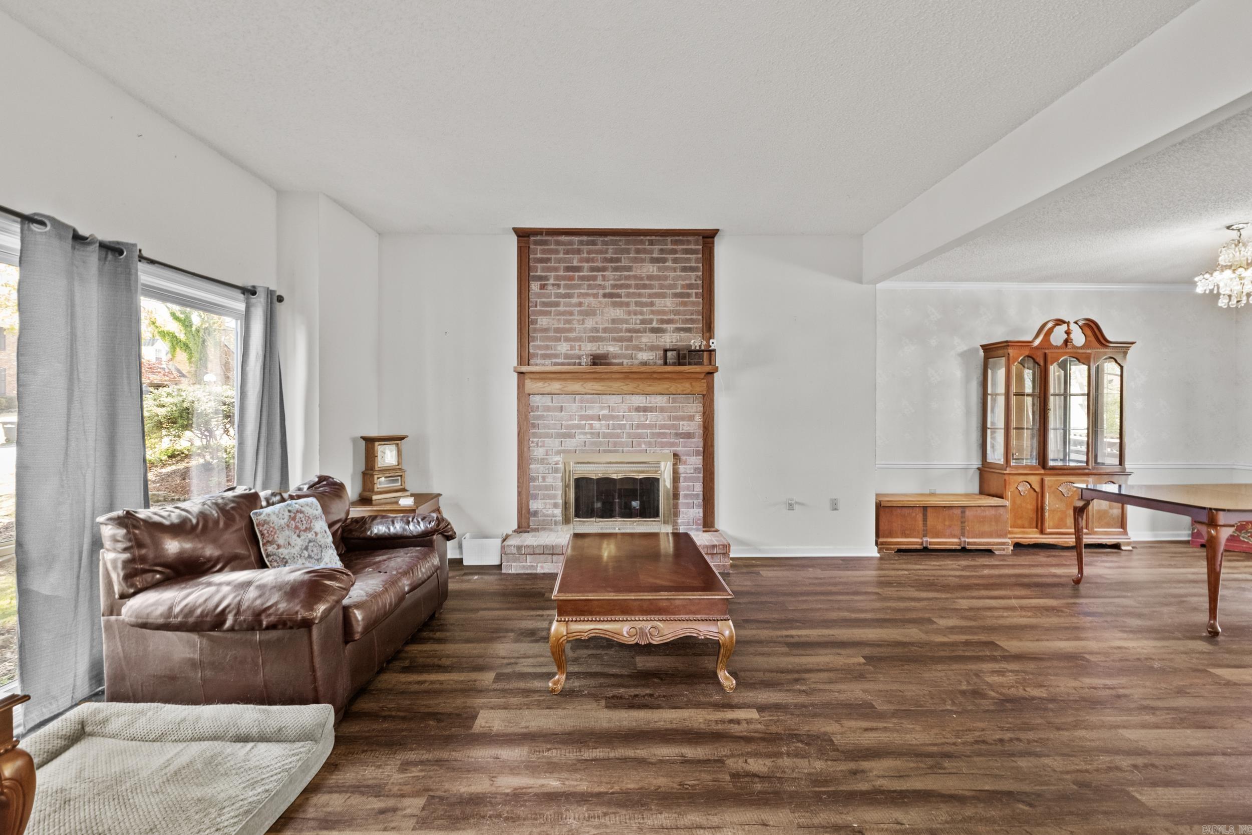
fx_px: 522
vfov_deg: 77.3
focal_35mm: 15
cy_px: 418
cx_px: 626
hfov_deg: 100.4
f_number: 9
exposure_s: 2
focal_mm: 10
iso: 800
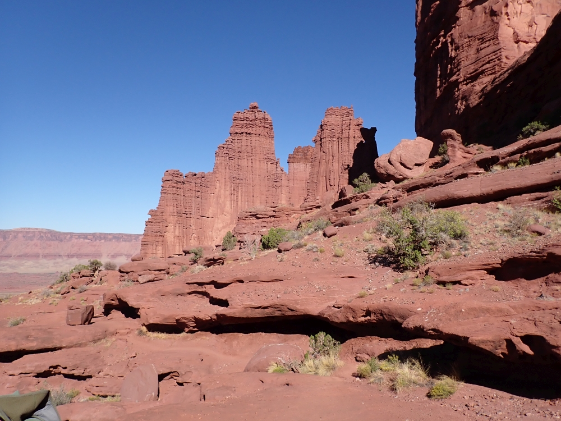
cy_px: 210
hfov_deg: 69.4
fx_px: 405
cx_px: 280
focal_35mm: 25
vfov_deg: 54.9
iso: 100
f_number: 8
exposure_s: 1/250
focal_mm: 4.5
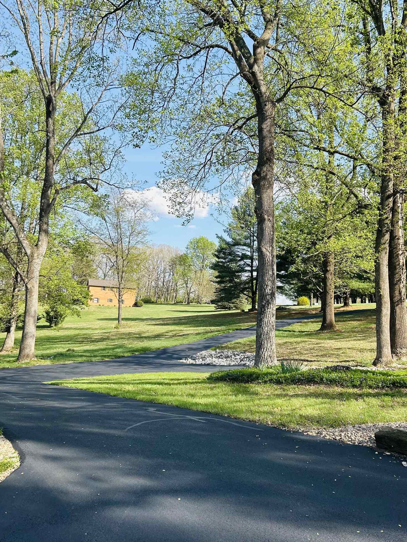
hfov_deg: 45.4
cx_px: 222
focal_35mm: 31
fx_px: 486
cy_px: 246
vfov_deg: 58.3
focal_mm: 5.7
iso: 50
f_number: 1.5
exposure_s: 1/1808
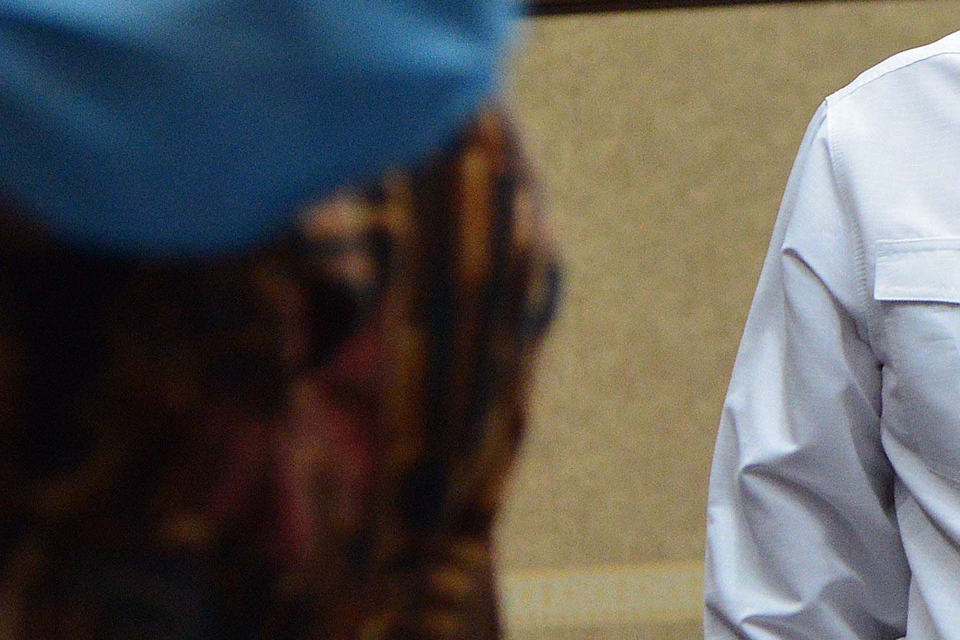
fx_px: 3733
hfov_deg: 14.4
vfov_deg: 9.8
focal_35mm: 140
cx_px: 972
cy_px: 73
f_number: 3.2
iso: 4000
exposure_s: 1/100
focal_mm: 38
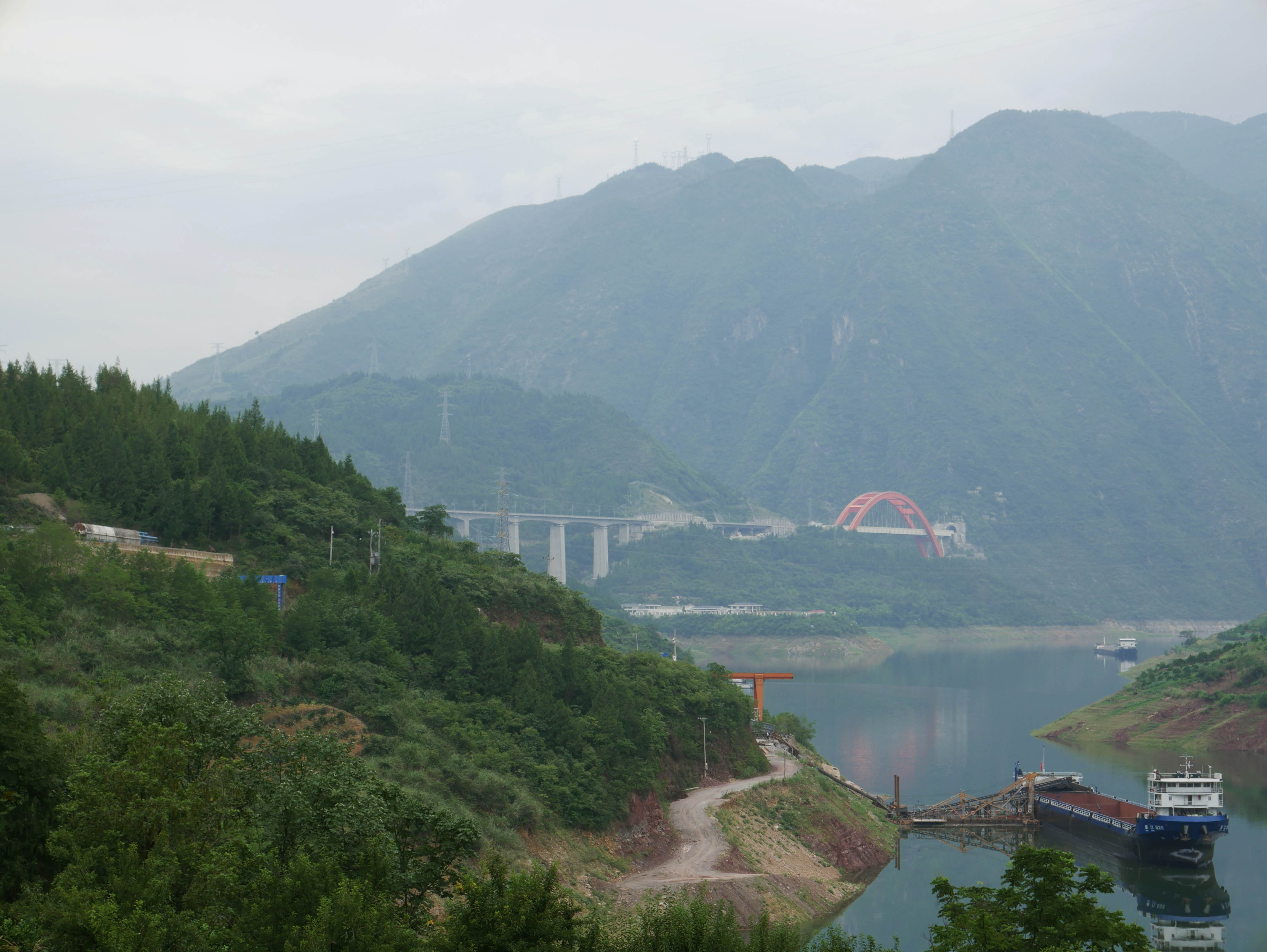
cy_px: 476
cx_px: 634
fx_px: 3076
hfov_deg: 23.3
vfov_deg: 17.6
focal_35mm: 84
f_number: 8
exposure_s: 1/320
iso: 200
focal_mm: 42
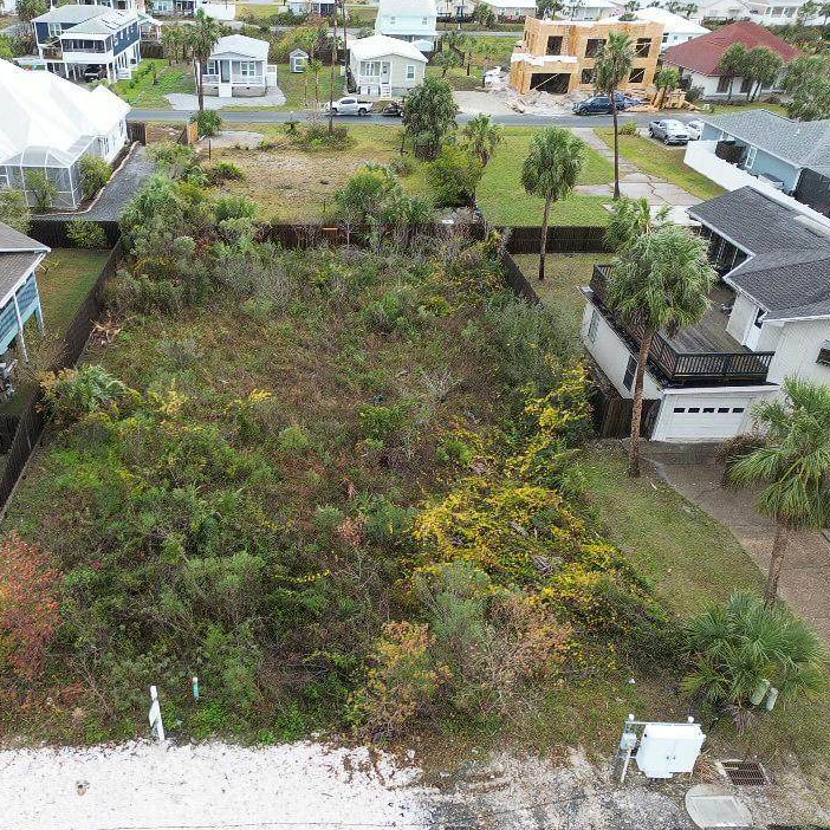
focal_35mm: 29
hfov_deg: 55.0
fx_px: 787
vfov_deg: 55.6
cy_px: 414
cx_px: 316
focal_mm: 6.72
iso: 200
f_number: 1.7
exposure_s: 1/800
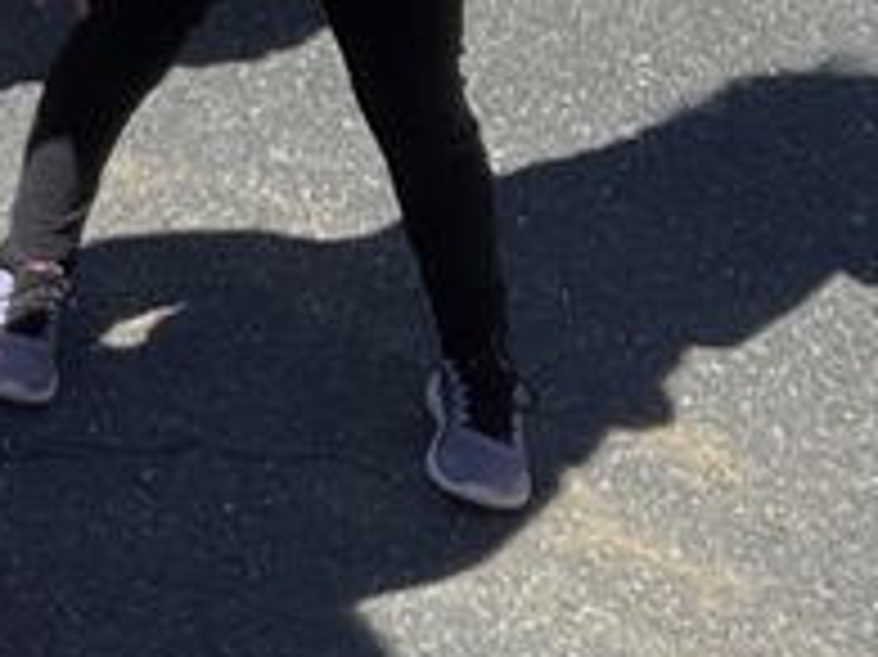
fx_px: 3067
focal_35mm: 121
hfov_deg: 13.6
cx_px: -959
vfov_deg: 11.5
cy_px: -432
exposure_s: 1/831
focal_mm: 2.71
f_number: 2.2
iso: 25
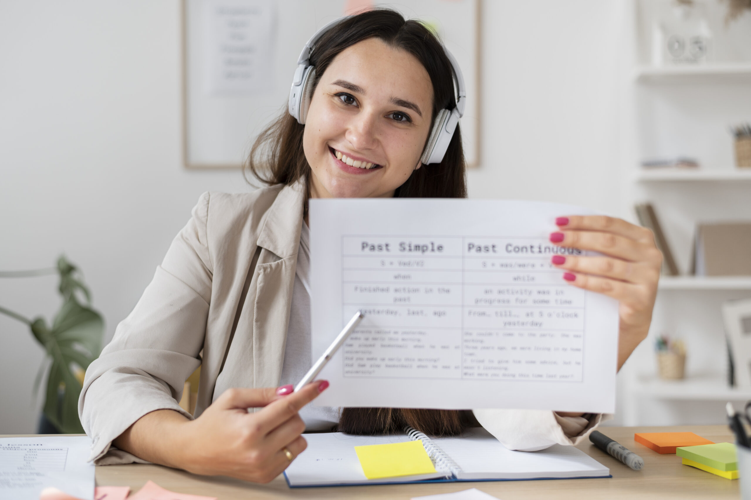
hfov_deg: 39.6
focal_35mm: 50
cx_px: 376
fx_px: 1042
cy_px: 250
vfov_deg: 27.0
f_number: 2.2
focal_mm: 50
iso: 400
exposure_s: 1/160
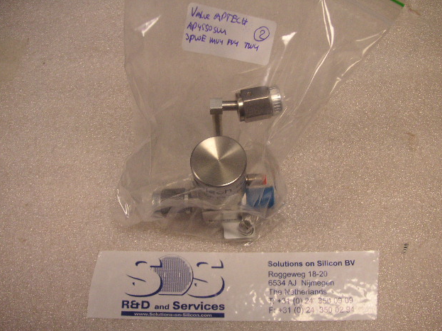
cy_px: 162
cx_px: 217
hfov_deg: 49.0
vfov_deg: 37.7
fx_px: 485
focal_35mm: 38
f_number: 2.8
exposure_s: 1/45
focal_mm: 6.1
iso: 80
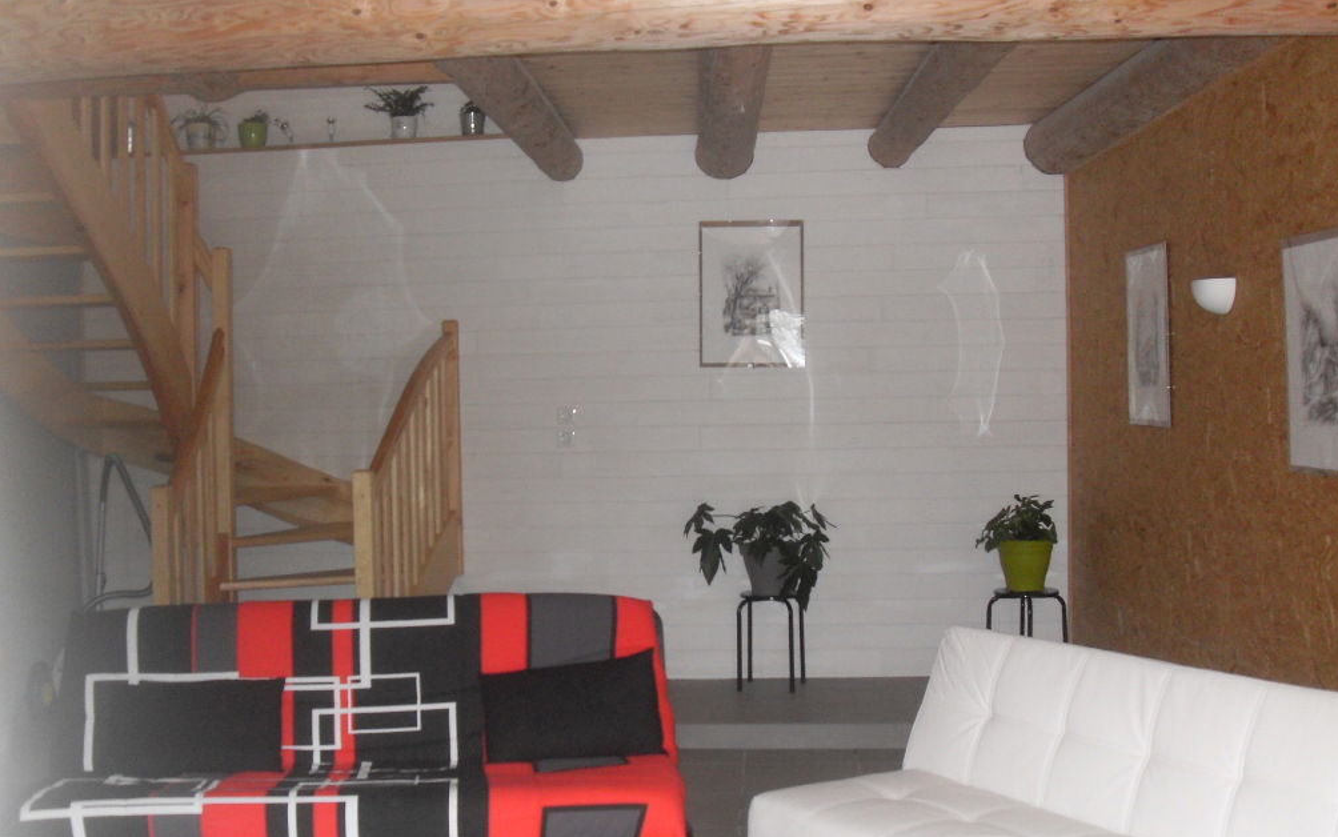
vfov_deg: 32.0
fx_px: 1459
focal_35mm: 40
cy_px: 436
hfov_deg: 49.3
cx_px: 681
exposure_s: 1/45
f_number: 2.8
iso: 200
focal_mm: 6.3
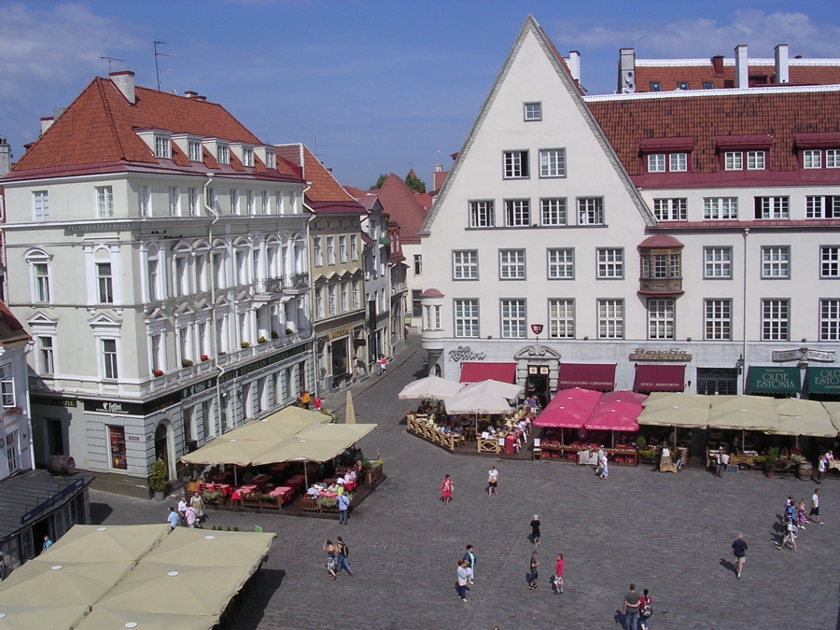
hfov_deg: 49.0
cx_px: 420
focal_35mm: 38
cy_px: 315
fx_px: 922
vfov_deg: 37.7
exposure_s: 1/624
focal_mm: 5.8
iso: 100
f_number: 5.6
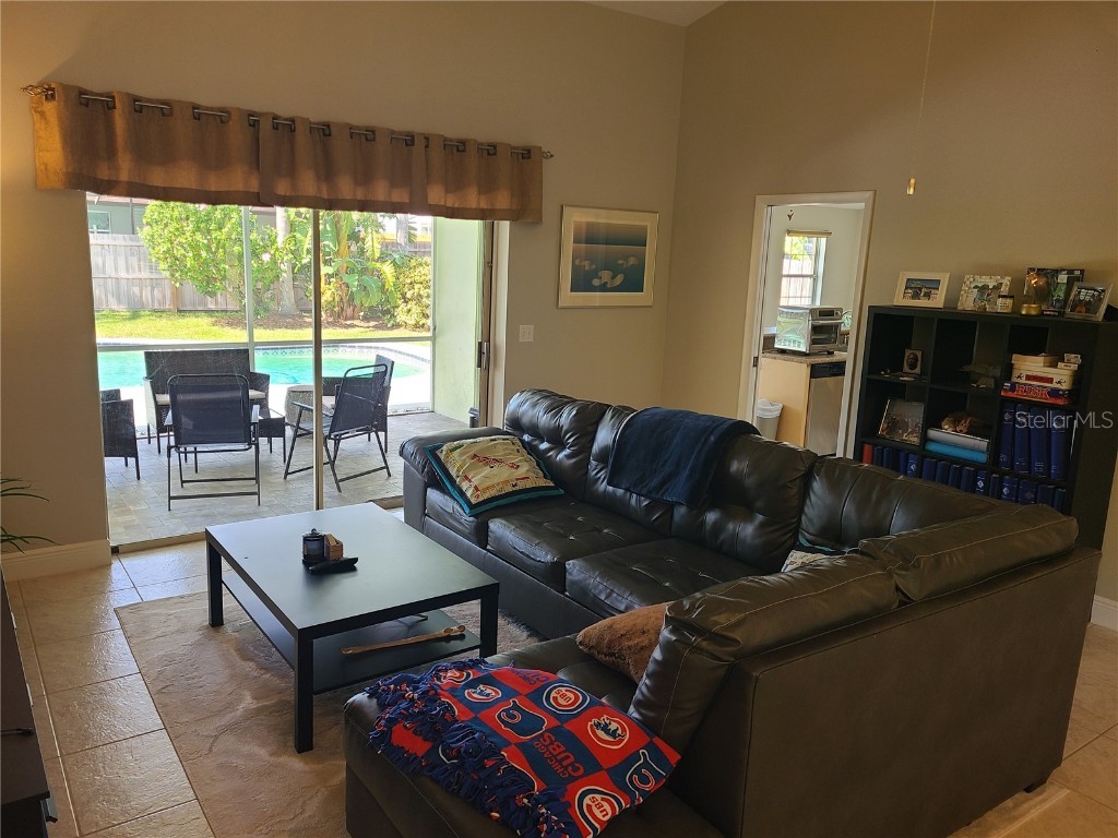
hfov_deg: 67.3
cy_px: 419
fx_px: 840
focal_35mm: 26
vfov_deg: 53.1
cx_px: 559
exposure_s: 1/60
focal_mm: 5.4
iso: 80
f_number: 1.8
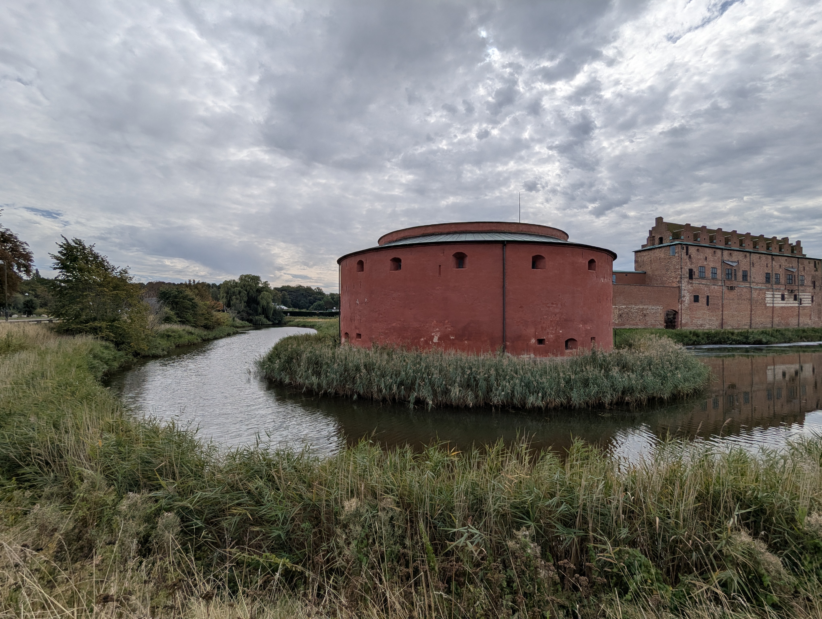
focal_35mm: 16
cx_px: 411
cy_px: 310
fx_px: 380
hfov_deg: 94.4
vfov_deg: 78.2
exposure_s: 1/2381
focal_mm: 2.35
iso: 41
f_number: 2.2
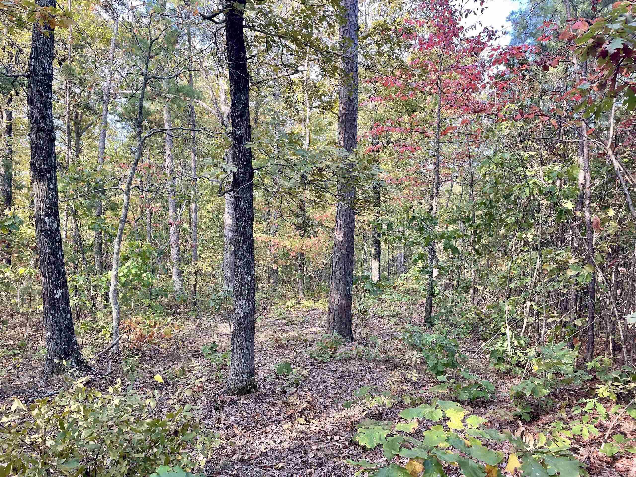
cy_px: 238
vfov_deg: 53.1
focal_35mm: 26
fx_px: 478
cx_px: 318
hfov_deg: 67.3
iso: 32
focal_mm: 4.2
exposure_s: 1/121
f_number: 1.6
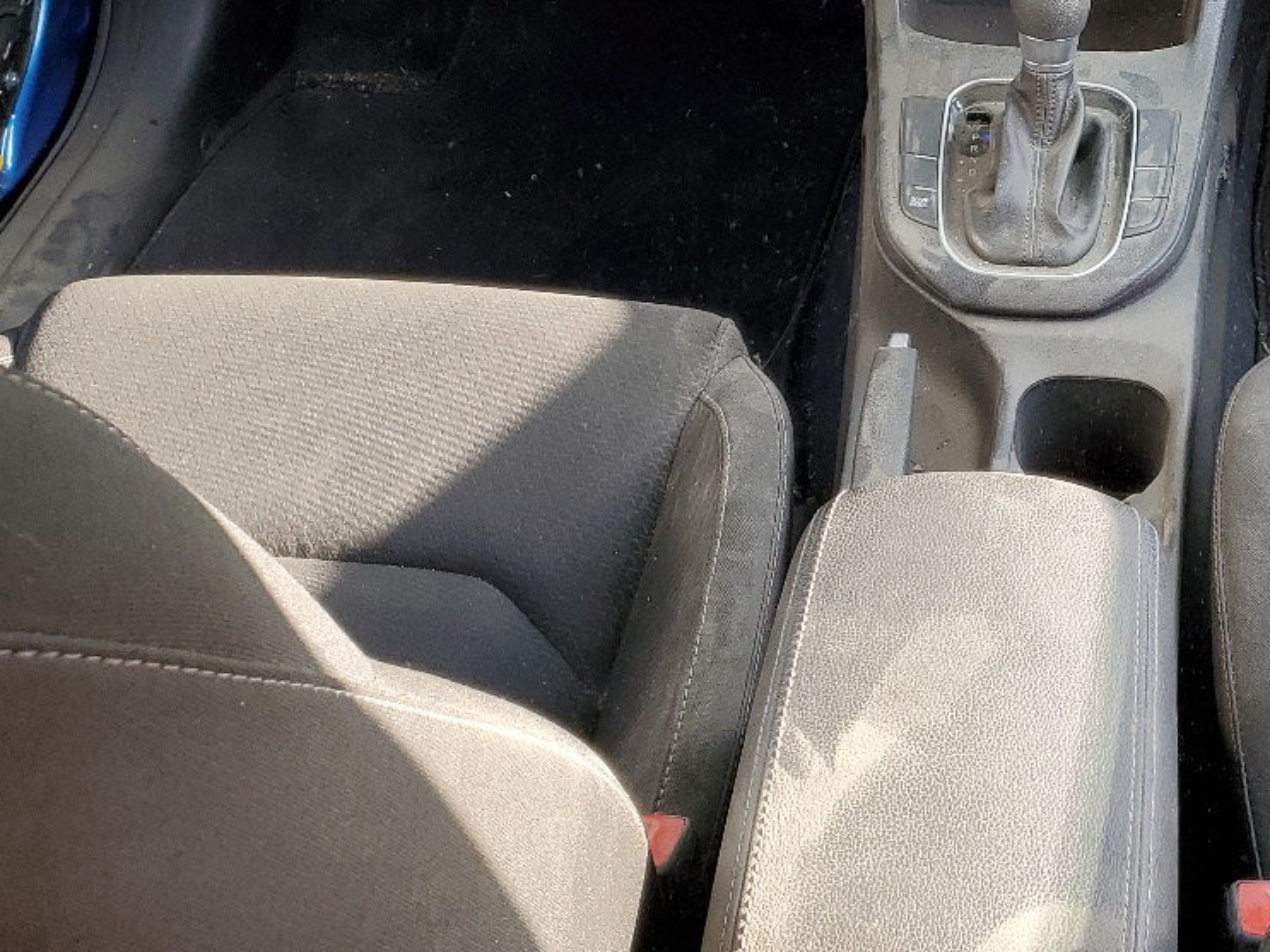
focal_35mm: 56
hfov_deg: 32.9
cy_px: 22
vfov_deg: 25.0
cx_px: 1096
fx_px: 2054
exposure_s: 1/169
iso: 50
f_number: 1.5
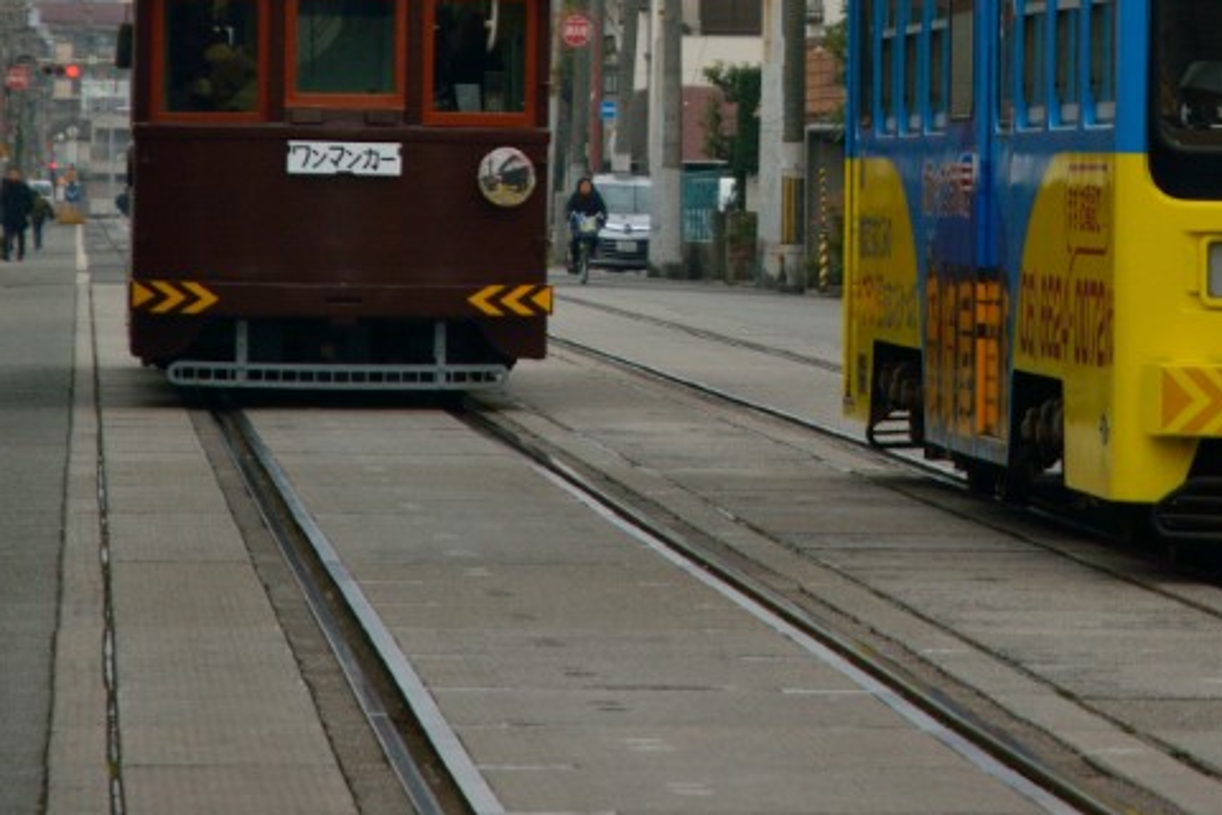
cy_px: -102
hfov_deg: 6.7
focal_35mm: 306
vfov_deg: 4.5
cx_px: 932
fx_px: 10393
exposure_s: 1/640
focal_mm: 85
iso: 100
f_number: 5.6
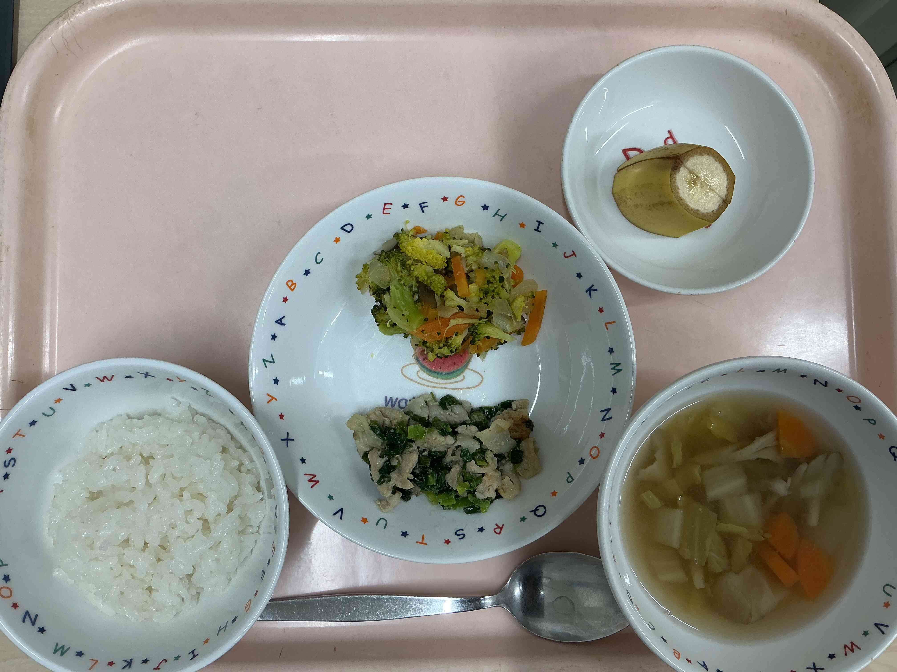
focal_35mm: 29
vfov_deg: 48.2
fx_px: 751
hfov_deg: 61.7
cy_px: 336
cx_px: 448
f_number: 1.8
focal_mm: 3
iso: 50
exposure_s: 1/120
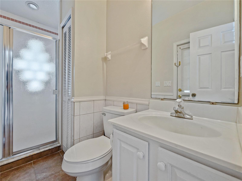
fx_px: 98
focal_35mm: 14
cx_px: 121
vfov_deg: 85.7
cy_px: 90
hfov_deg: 102.1
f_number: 4
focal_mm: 7
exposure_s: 1/60
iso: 1250
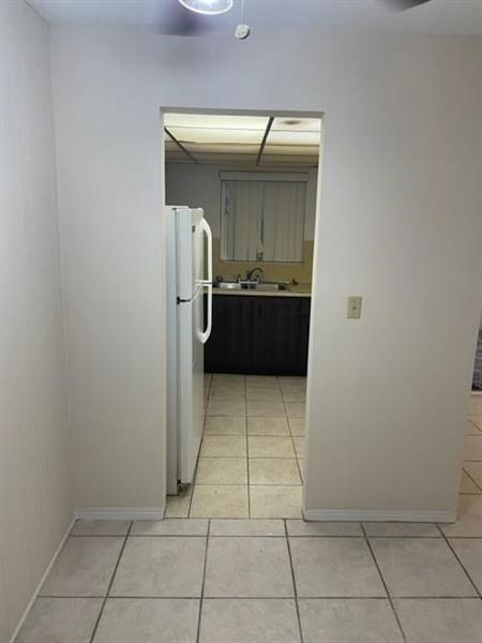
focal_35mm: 26
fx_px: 483
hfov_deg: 53.1
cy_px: 322
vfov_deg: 67.3
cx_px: 241
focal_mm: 4.2
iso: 80
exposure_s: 1/60
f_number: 1.6
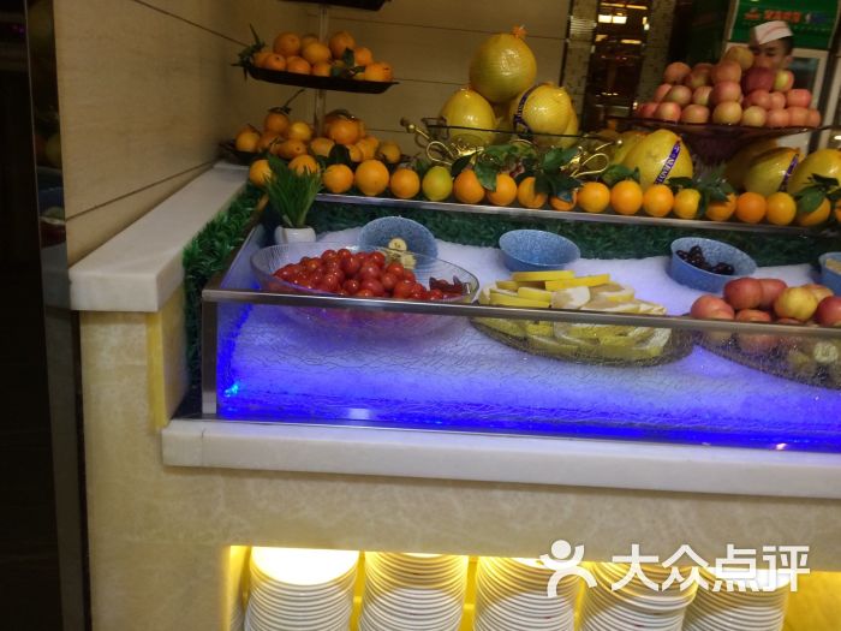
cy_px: 316
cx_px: 420
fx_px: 705
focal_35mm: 29
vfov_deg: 48.2
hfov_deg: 61.7
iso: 125
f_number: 2.2
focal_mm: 4.15
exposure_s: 1/33
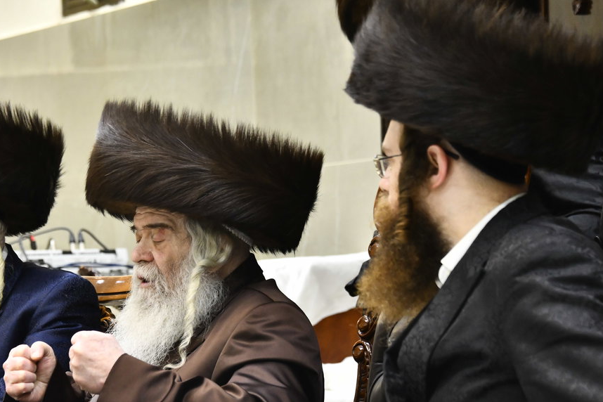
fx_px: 3417
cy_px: 209
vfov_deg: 6.7
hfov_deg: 10.1
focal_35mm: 204
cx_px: 169
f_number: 5.6
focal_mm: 125
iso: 1250
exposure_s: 1/200
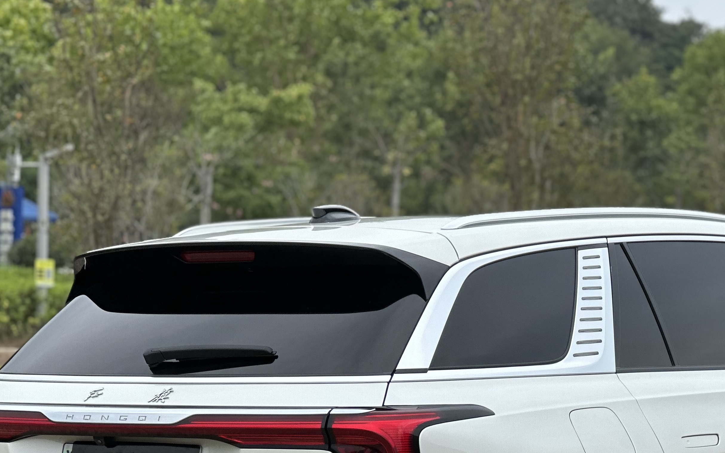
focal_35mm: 136
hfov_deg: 15.3
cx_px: 498
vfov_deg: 9.6
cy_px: 369
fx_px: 2687
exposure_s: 1/264
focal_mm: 9
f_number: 2.8
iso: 25
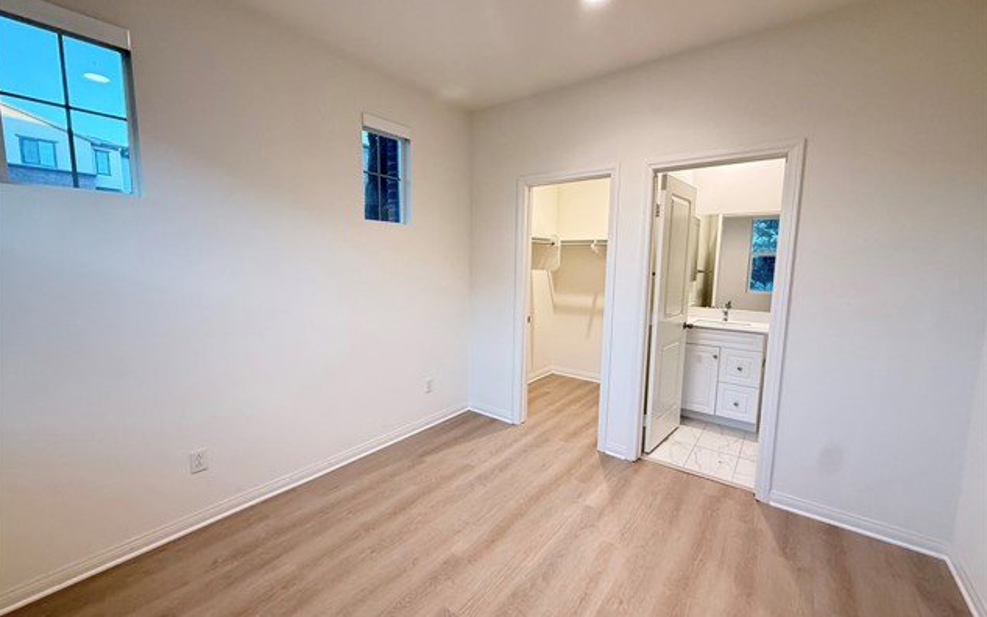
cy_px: 307
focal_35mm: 15
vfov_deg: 74.8
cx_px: 491
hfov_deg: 101.4
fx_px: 404
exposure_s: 1/60
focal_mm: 2.22
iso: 250
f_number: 2.2
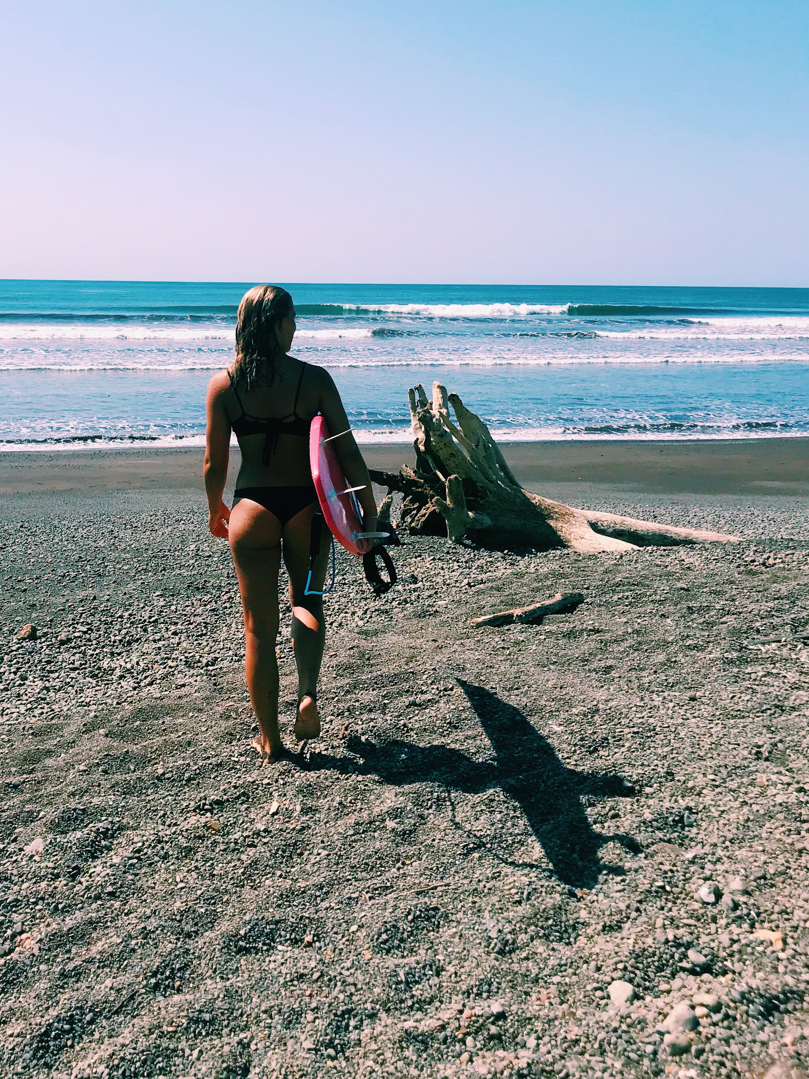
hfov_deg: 36.3
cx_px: 250
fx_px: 1215
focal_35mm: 39
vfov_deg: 47.3
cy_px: 381
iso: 20
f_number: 1.8
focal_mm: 3.99
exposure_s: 1/4000
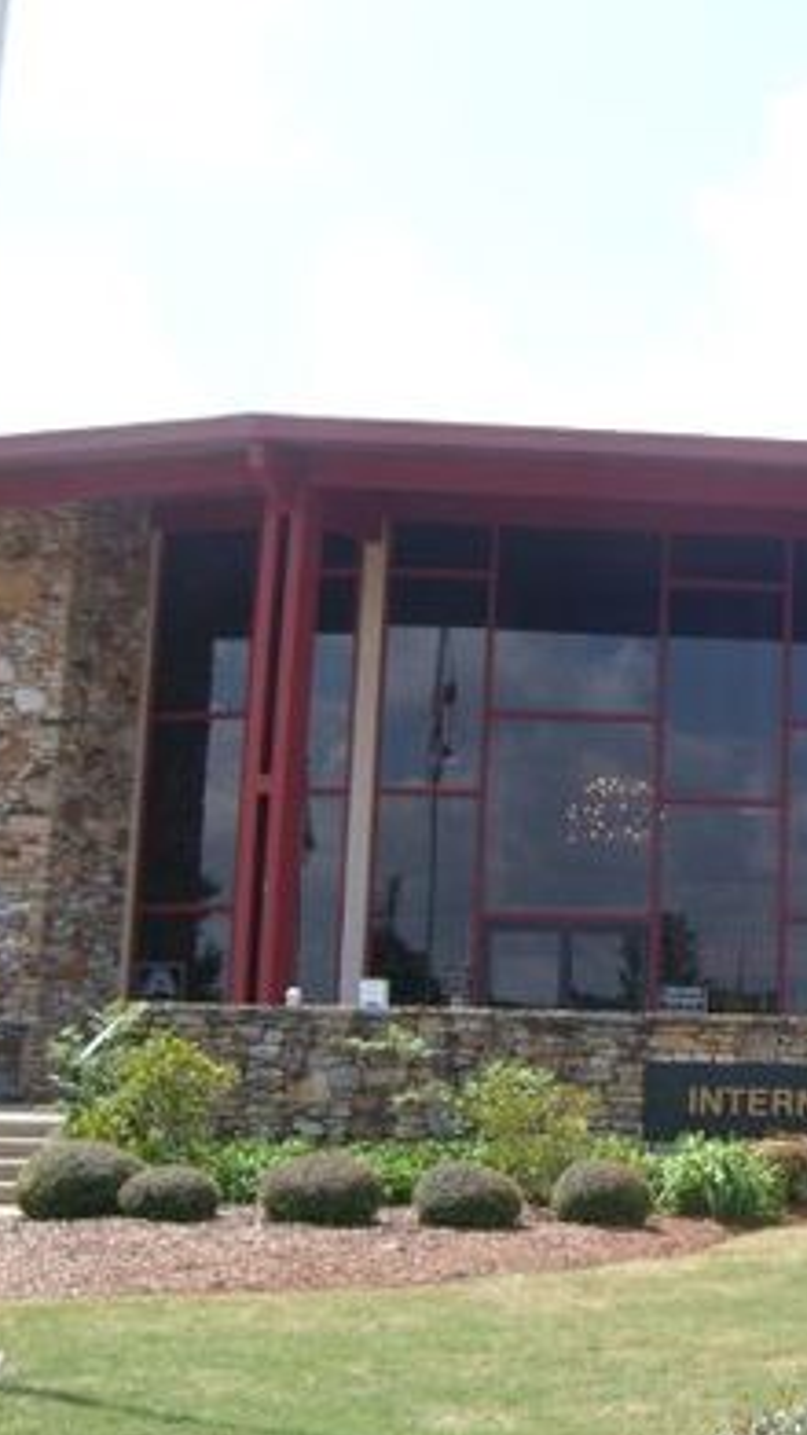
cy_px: 716
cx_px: 860
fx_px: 1978
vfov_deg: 39.9
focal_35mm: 52
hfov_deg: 22.0
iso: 80
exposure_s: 1/180
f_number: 7.1
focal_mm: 5.8
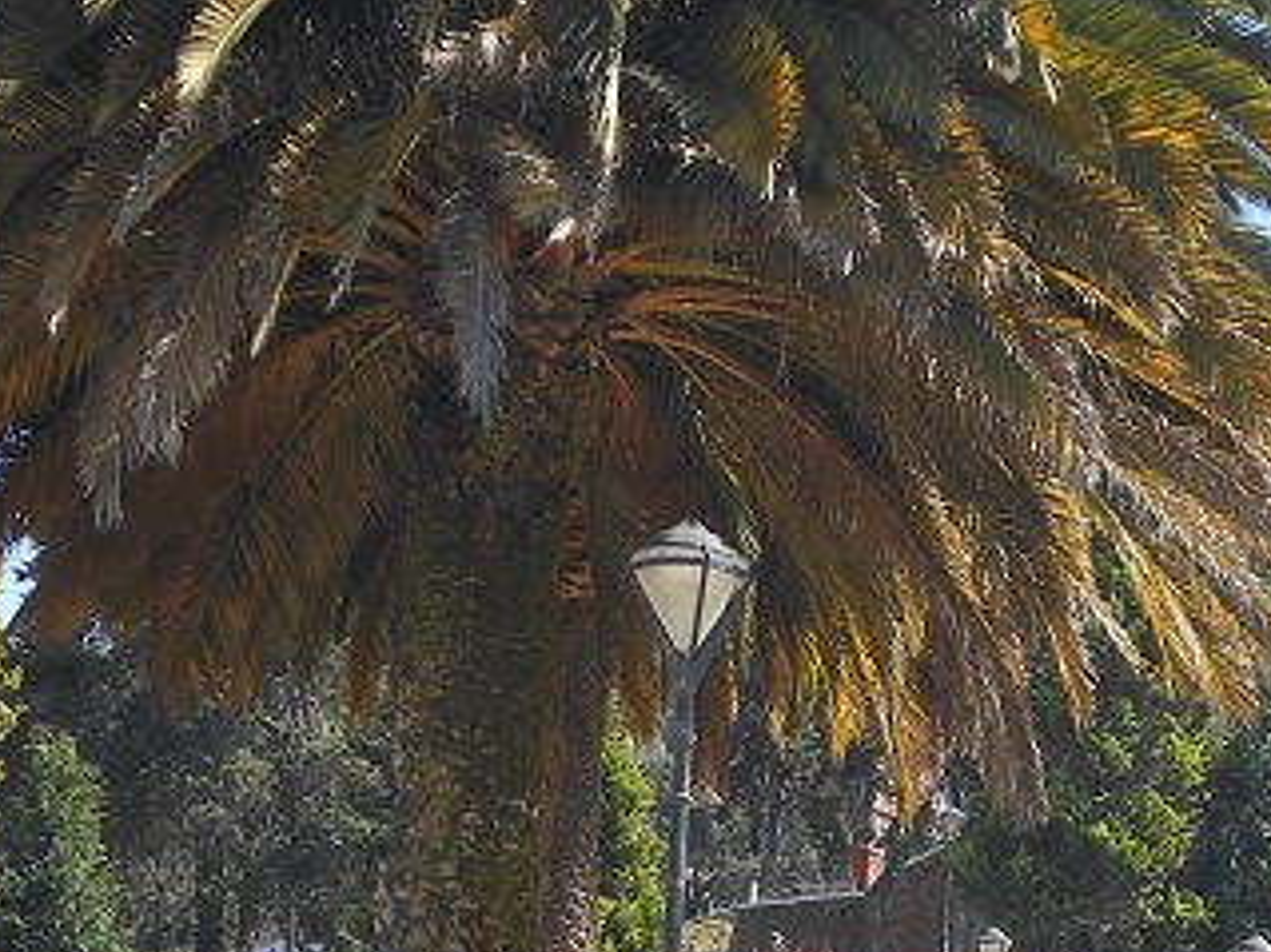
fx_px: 4478
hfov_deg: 15.8
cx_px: 1347
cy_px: 1235
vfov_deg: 11.8
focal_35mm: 122
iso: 80
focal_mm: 6.8
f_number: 3.6
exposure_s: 1/320
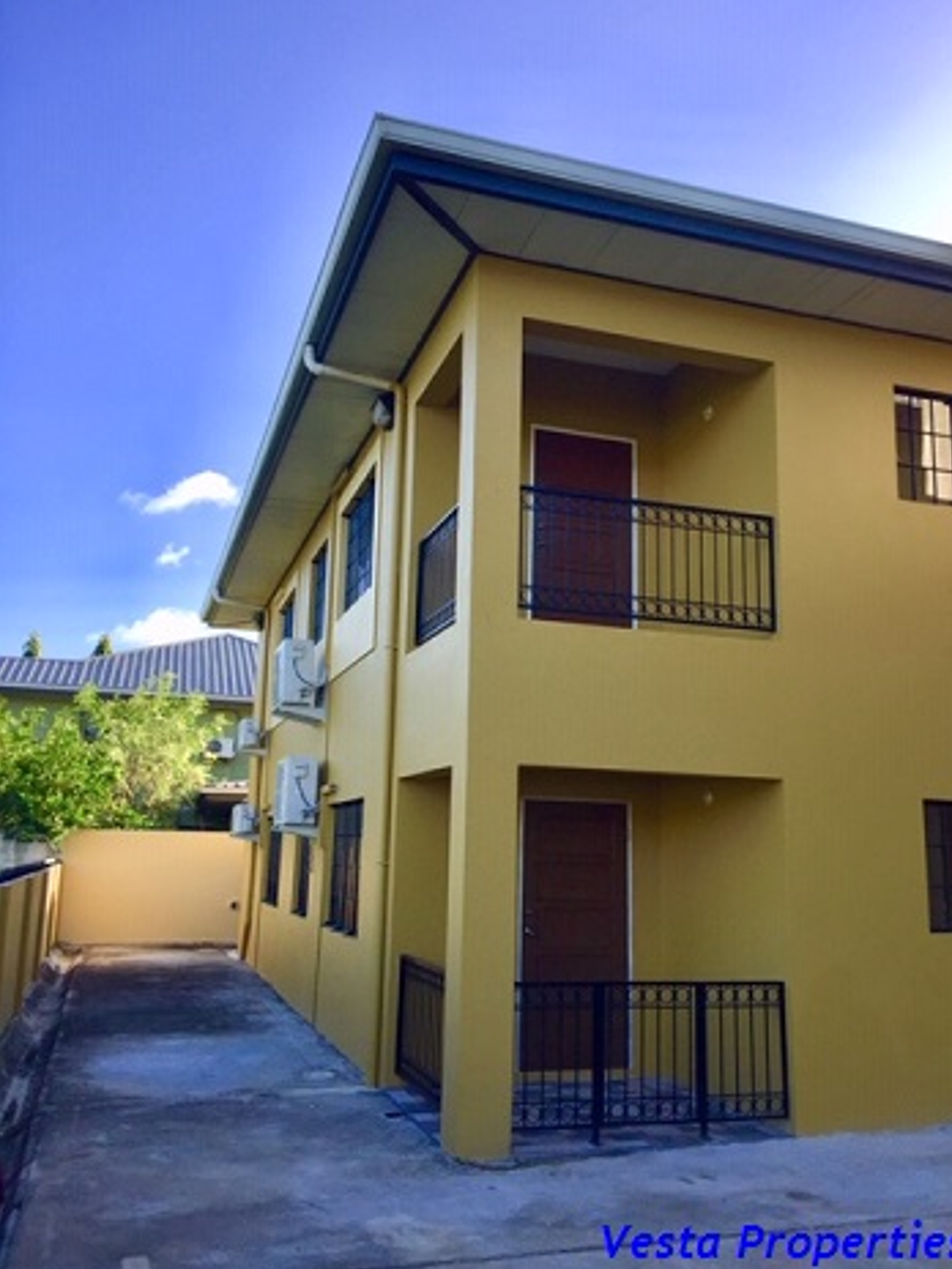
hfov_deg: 46.8
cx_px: 490
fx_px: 1100
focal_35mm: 30
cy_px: 629
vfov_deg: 60.0
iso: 32
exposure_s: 1/775
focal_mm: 4.15
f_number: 2.2
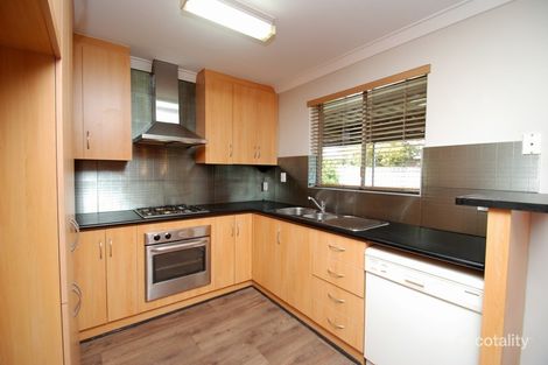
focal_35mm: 15
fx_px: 228
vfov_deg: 77.3
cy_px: 182
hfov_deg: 100.4
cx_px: 274
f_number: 4
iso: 200
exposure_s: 1/60
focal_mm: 10
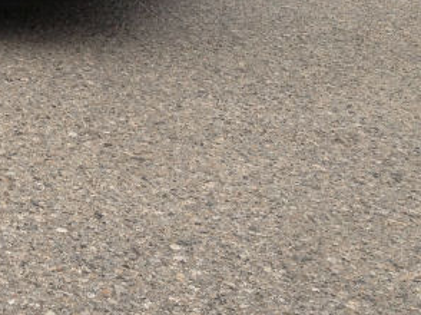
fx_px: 1397
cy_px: -84
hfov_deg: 15.6
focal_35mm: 115
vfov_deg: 12.5
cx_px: -232
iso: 50
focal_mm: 4.12
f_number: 2.4
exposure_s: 1/207
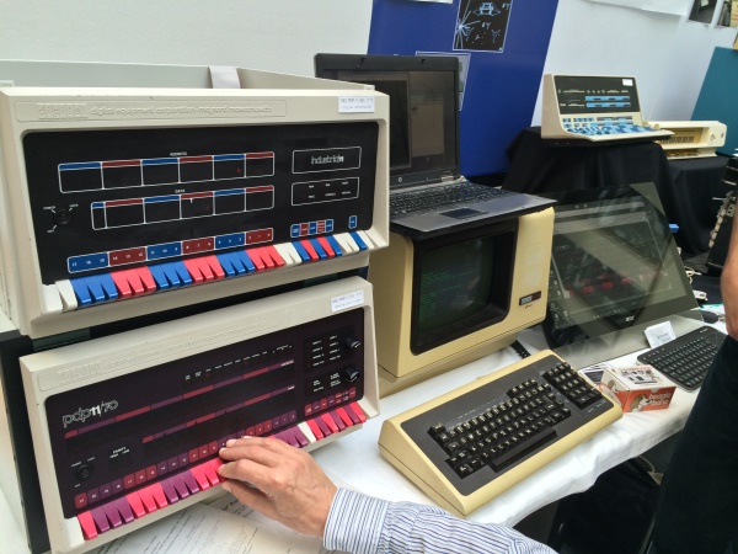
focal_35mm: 30
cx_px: 369
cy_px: 277
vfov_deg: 46.8
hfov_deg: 60.0
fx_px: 640
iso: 50
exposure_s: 1/60
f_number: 2.2
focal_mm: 4.12
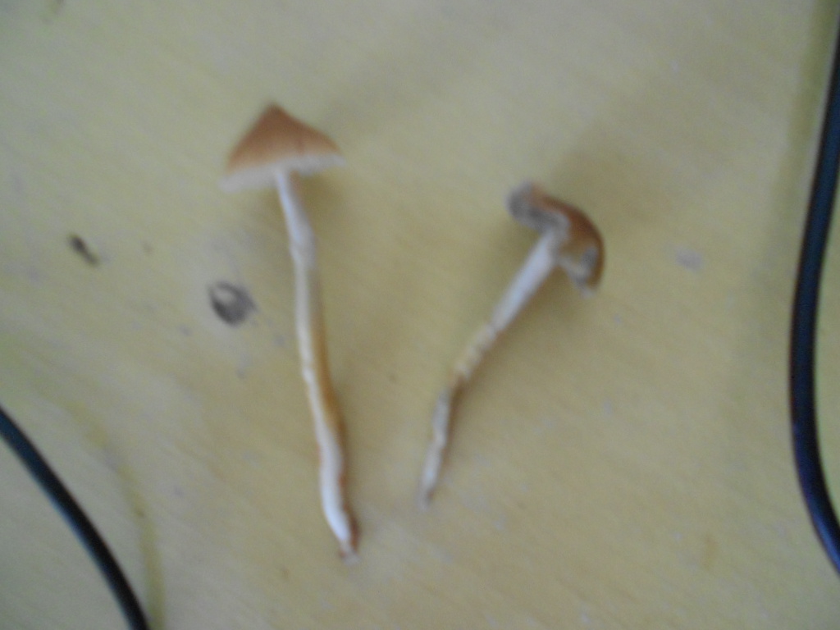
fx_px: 631
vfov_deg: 53.1
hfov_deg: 67.3
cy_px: 315
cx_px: 420
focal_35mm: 26
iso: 400
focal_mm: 4.6
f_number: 3.2
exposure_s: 1/10
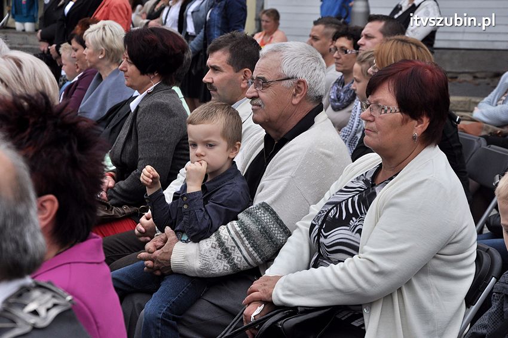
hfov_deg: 20.6
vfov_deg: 13.8
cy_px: 169
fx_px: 1396
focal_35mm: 99
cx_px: 254
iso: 500
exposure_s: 1/800
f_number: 7.1
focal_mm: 66
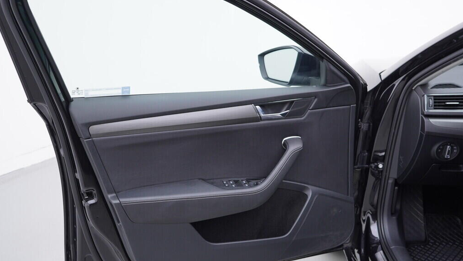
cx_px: 231
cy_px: 140
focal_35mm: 38
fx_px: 467
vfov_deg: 31.2
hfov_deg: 52.8
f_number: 3.2
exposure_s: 1/50
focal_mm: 24
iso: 125
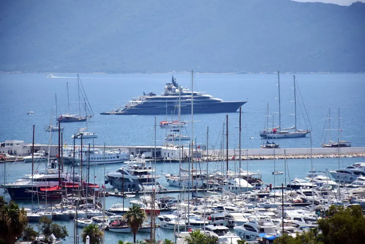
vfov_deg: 6.5
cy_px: 122
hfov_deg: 9.8
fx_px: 2129
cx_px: 182
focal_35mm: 210
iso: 500
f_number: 6.3
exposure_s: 1/2500
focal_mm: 140
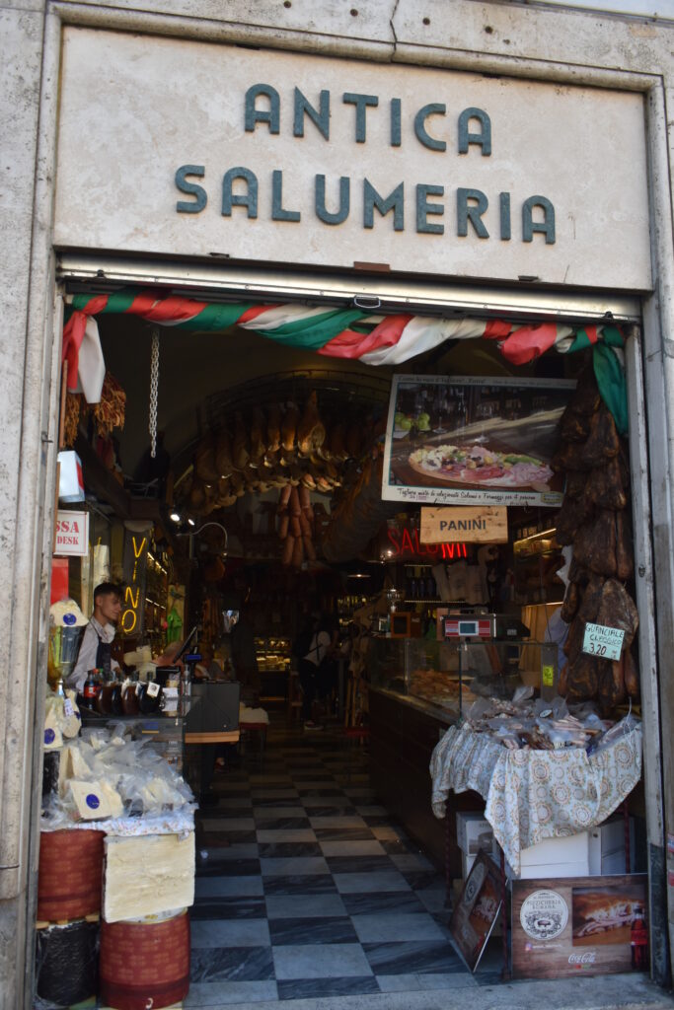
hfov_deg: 40.0
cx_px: 337
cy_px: 505
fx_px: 926
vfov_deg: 57.2
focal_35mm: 33
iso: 220
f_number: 5.6
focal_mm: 22
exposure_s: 1/250
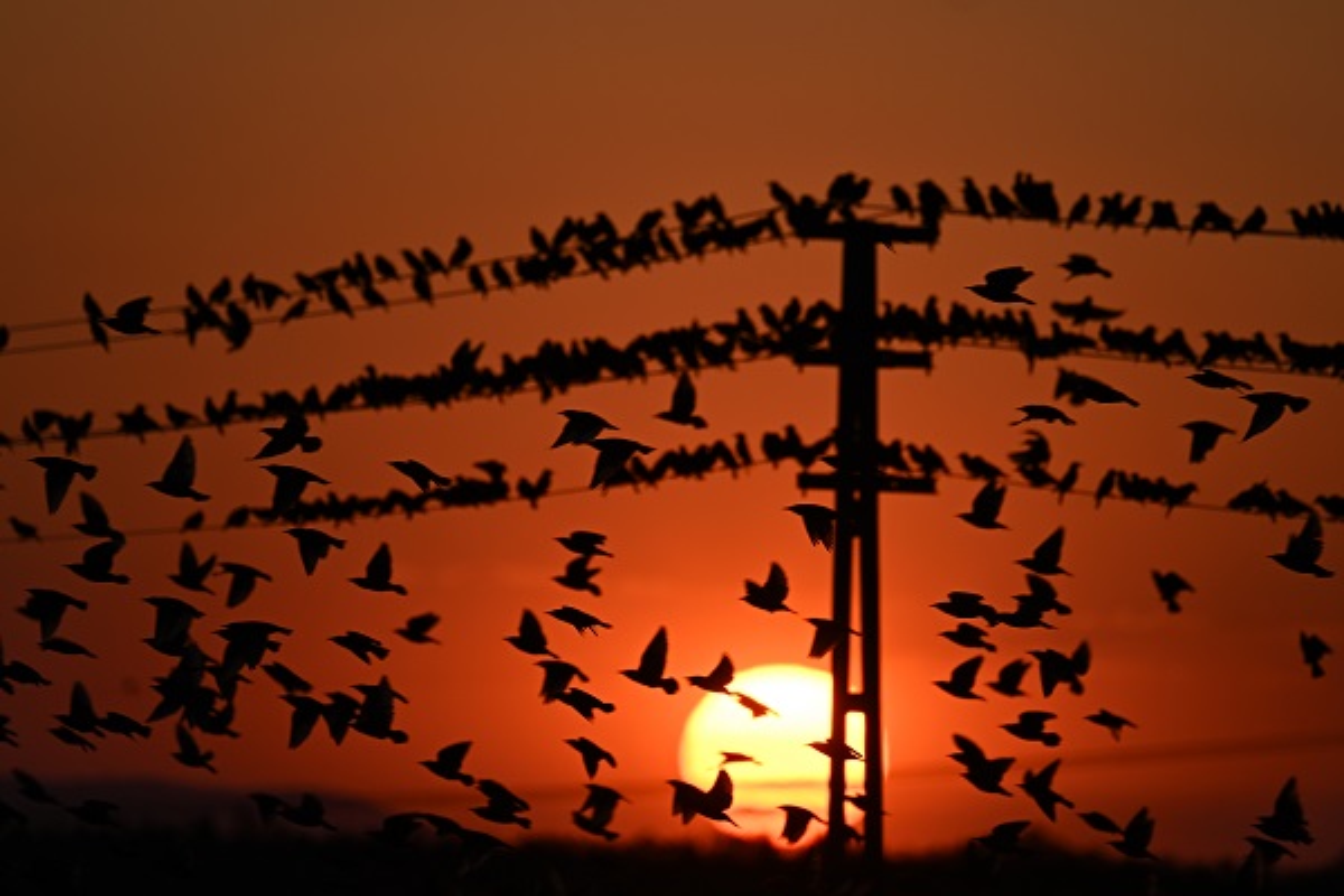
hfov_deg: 5.2
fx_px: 14932
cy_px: 448
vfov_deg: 3.4
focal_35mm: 400
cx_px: 672
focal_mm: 400
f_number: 5.6
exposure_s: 1/800
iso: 100
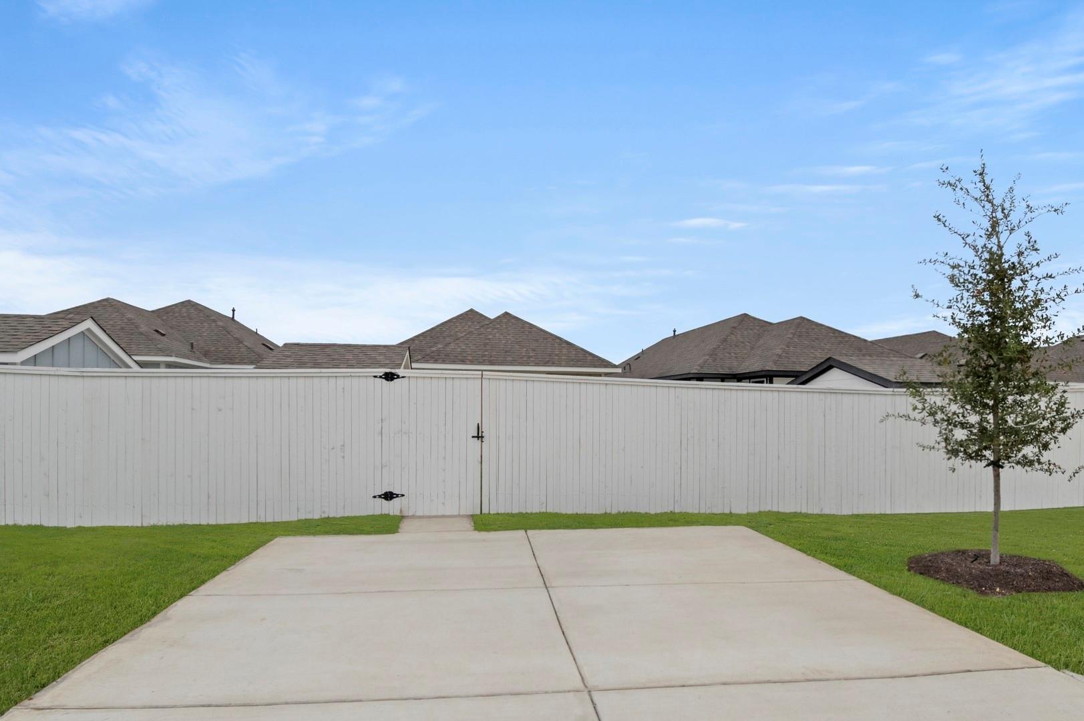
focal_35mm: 36
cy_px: 360
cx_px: 542
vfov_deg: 36.8
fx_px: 1083
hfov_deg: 53.2
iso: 400
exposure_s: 1/2000
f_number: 8
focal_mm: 24
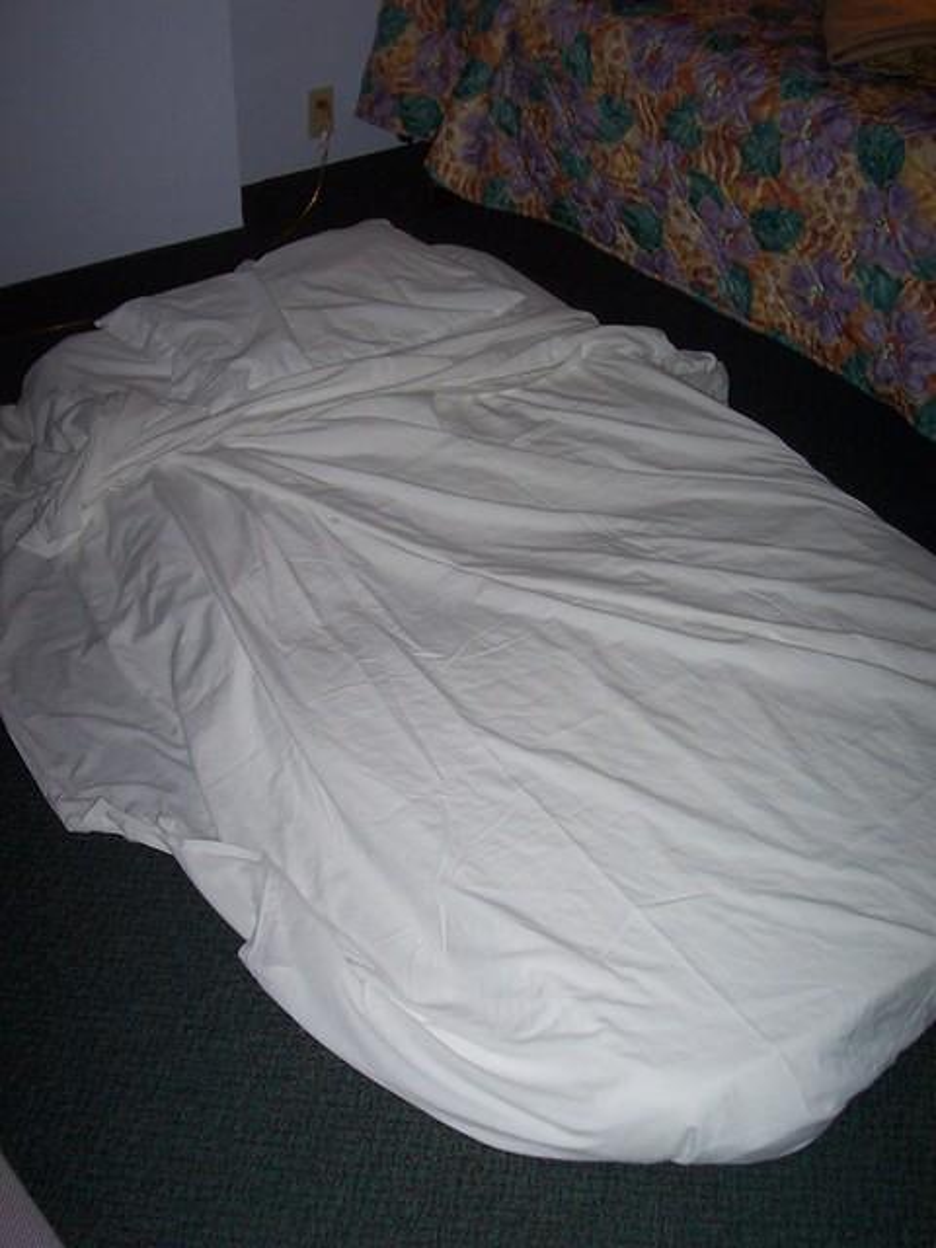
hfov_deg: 38.7
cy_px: 624
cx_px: 468
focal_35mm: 37
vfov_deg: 50.1
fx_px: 1334
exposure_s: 1/60
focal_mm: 5.6
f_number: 2.8
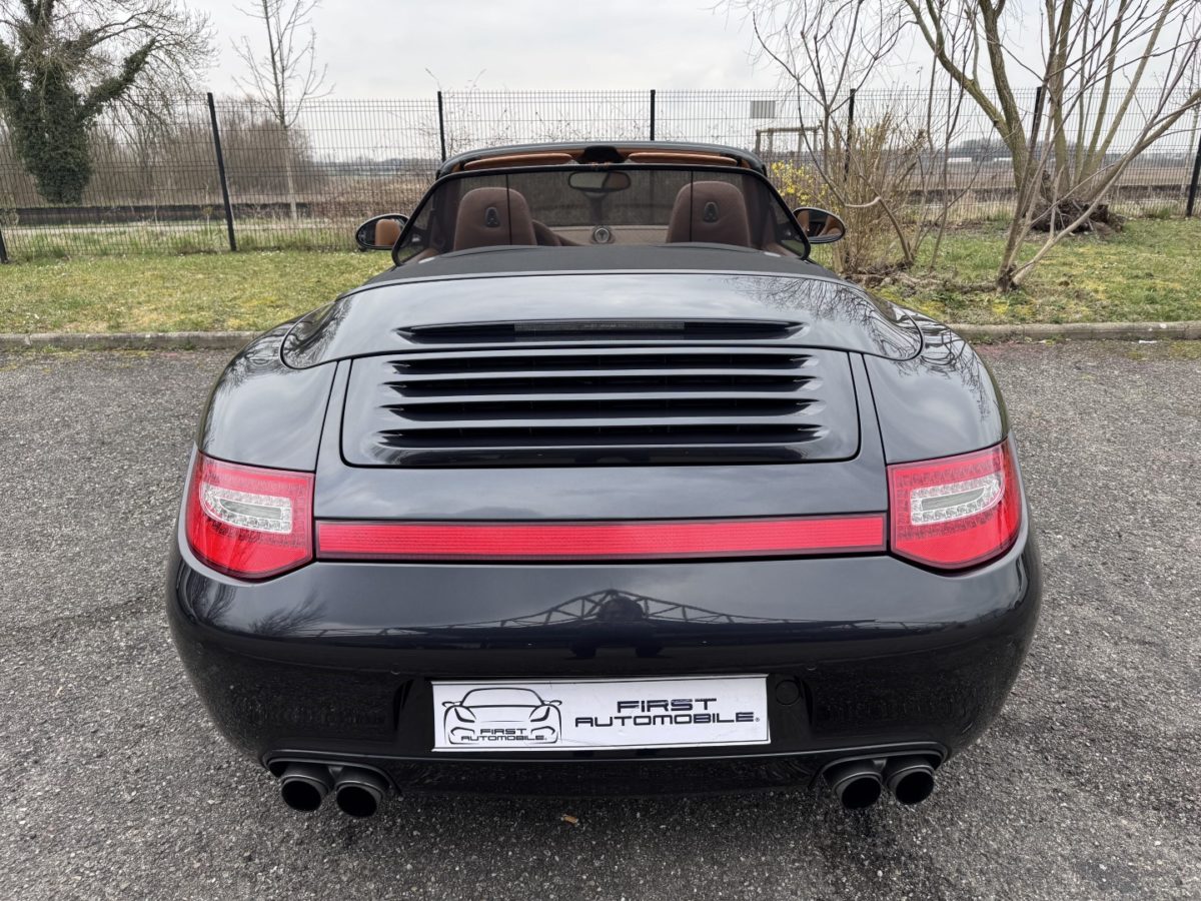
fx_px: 833
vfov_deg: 56.8
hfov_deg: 71.6
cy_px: 450
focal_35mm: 24
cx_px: 600
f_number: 1.78
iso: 80
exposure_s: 1/484
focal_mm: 6.76
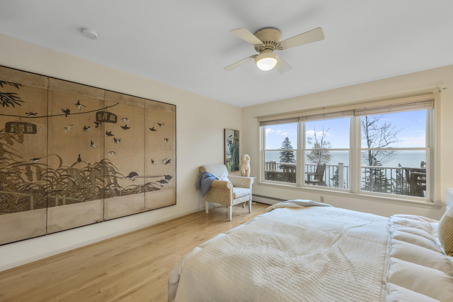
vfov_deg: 81.2
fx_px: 176
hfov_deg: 104.3
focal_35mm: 14
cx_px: 226
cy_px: 151
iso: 500
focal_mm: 9.2
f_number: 8
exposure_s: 1/13
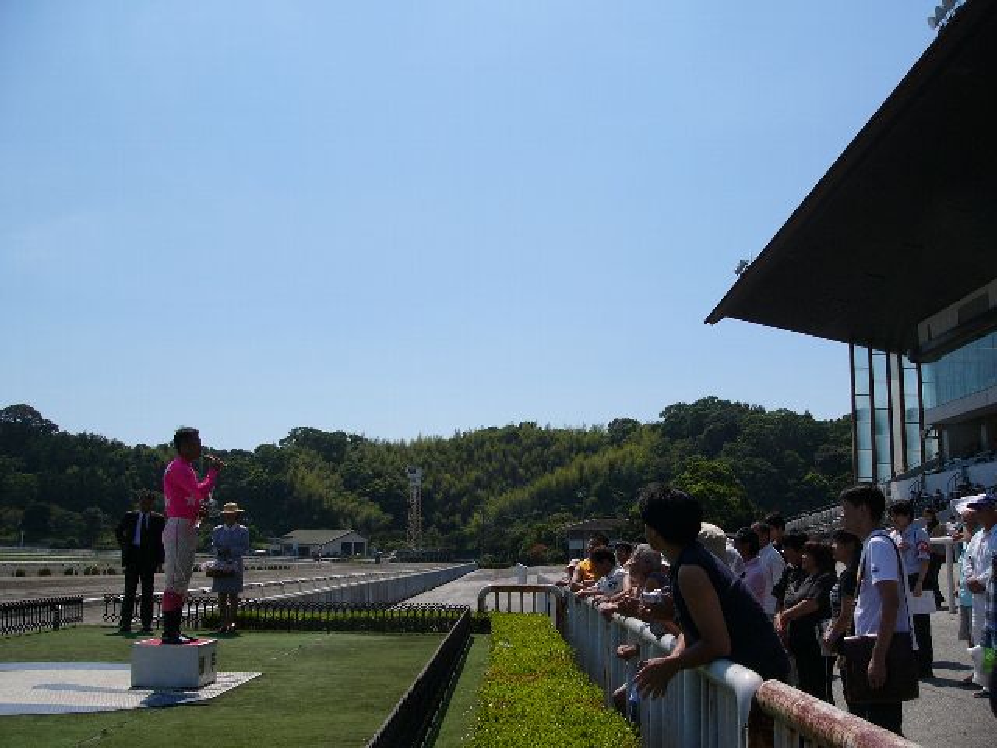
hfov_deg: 51.4
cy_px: 374
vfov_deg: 39.7
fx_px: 1037
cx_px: 498
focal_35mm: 36
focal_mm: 6
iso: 50
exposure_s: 1/1000
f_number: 8
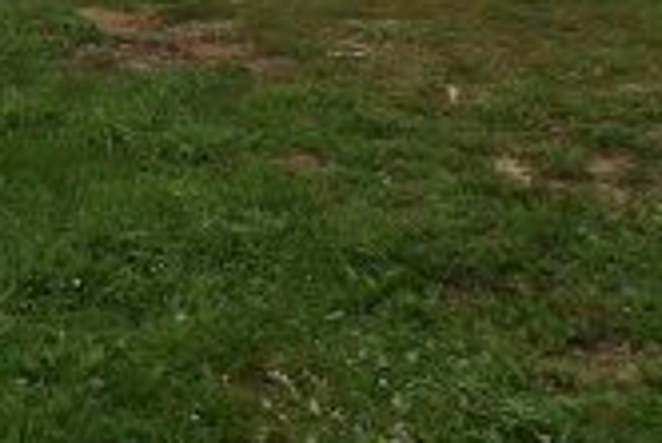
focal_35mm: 96
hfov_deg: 18.6
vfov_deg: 13.0
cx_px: -343
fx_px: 1767
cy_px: -331
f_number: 3.2
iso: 100
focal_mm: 4.3
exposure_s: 1/938
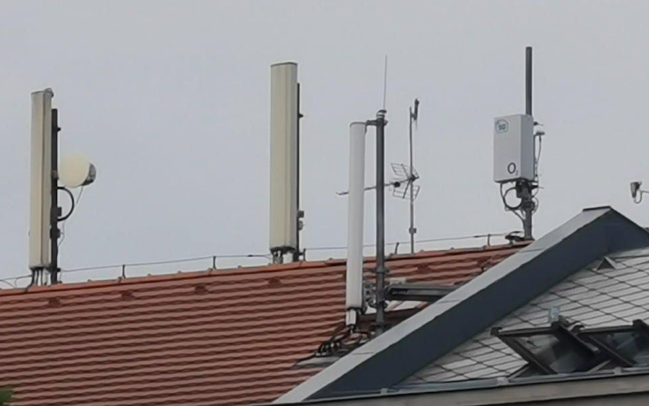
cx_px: 362
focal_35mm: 703
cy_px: 172
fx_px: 12436
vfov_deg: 1.9
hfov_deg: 3.0
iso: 50
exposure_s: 1/880
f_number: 3.4
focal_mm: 14.46
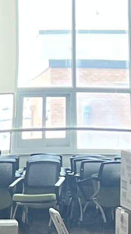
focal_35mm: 220
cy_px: 23
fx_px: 1358
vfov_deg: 9.8
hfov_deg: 5.5
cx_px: -45
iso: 125
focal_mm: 5.1
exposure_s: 1/106
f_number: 1.6
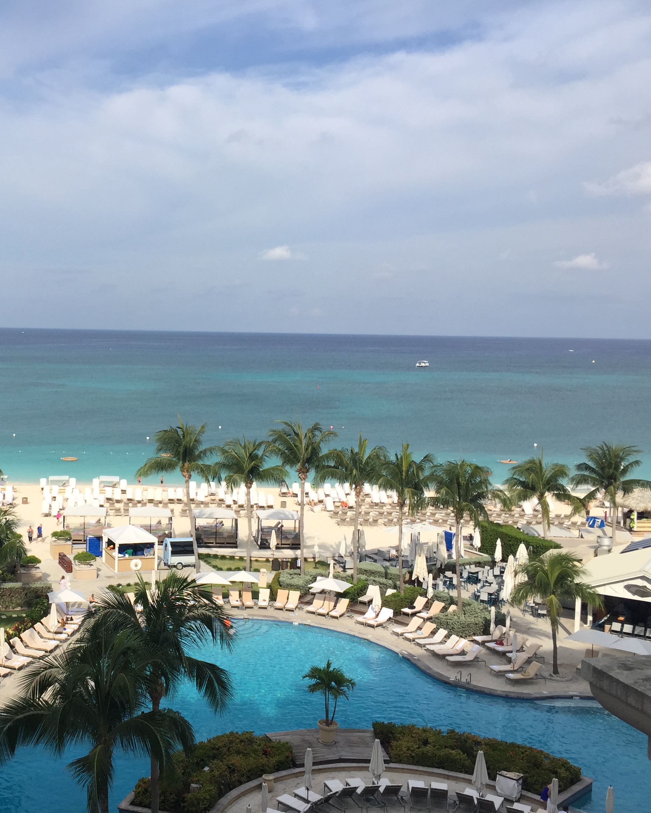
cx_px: 140
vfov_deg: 45.8
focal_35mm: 40
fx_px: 963
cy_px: 429
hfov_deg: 36.2
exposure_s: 1/2326
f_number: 2.2
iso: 32
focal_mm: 4.15
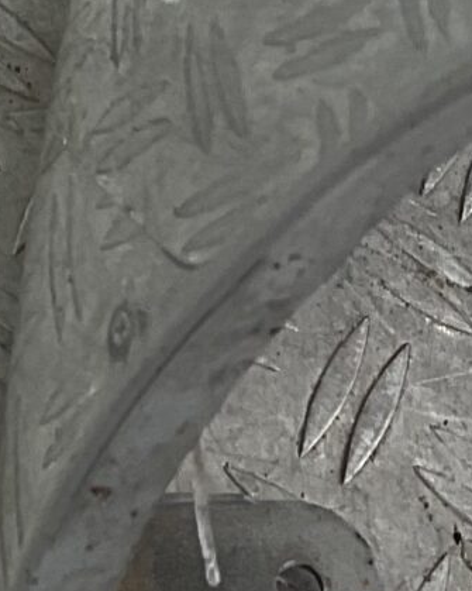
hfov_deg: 8.8
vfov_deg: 10.0
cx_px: 614
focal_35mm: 173
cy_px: -728
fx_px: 3022
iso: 20
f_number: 1.8
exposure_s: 1/120
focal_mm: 3
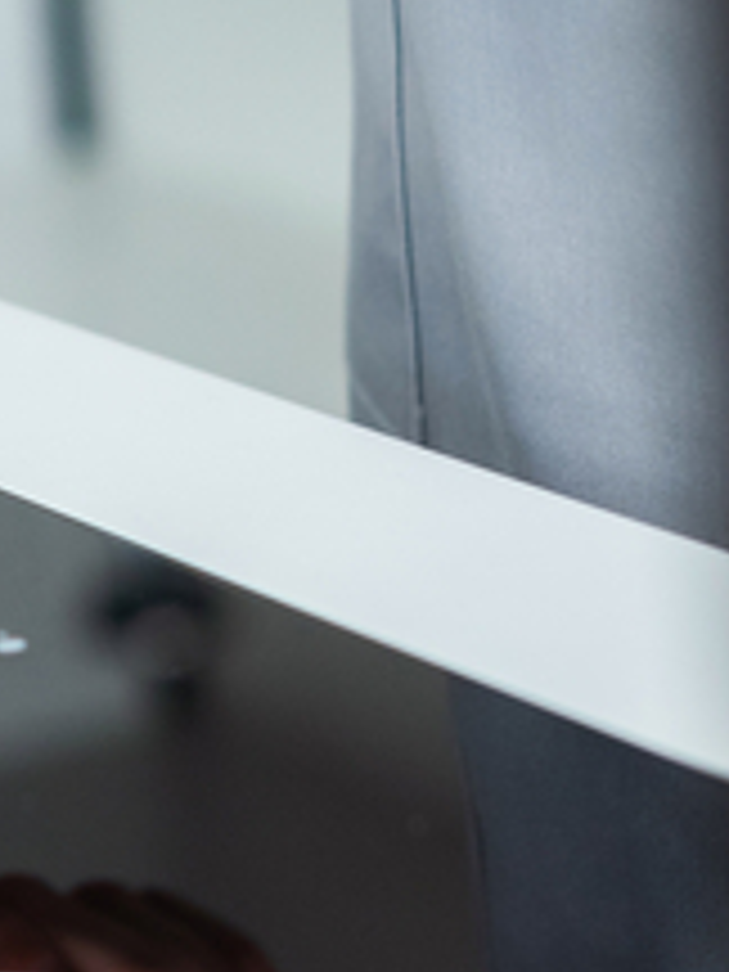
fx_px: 6234
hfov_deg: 6.6
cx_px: -434
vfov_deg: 8.9
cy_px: 187
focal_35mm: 222
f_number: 3.2
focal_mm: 50
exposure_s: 1/320
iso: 800
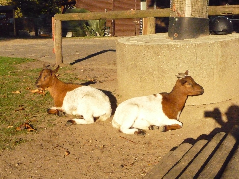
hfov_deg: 39.7
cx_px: 120
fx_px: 331
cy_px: 90
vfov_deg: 30.3
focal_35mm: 48
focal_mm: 8
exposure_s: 1/2000
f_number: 10
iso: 1600
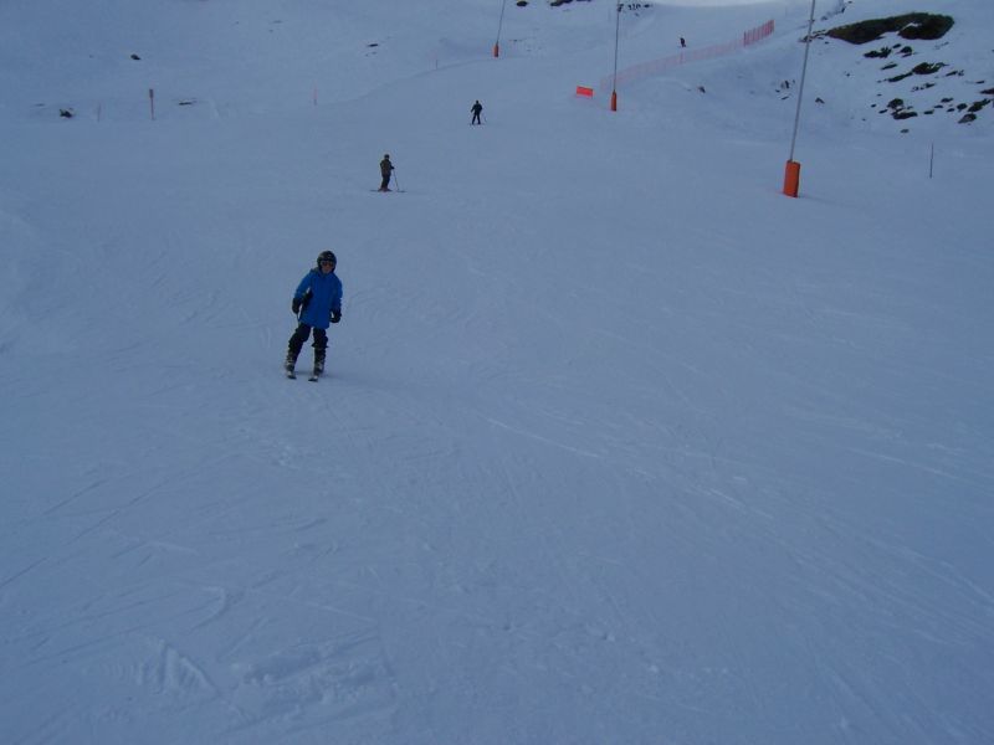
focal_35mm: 36
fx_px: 1034
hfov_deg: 51.4
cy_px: 372
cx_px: 497
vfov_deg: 39.7
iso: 80
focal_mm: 6.2
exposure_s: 1/800
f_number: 4.5
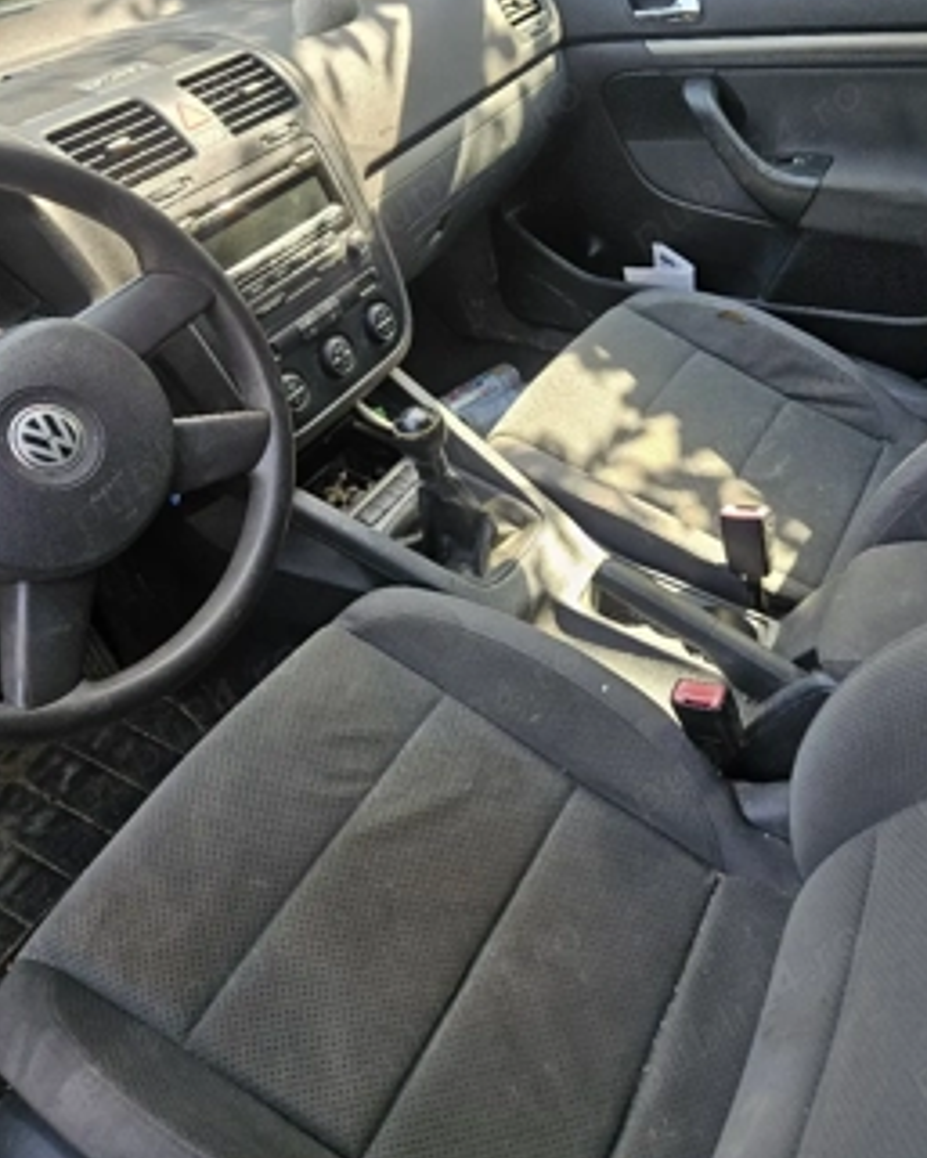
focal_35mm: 28
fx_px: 960
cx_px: 537
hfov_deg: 51.3
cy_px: 491
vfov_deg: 61.9
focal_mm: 5.4
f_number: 1.8
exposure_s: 1/182
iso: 50
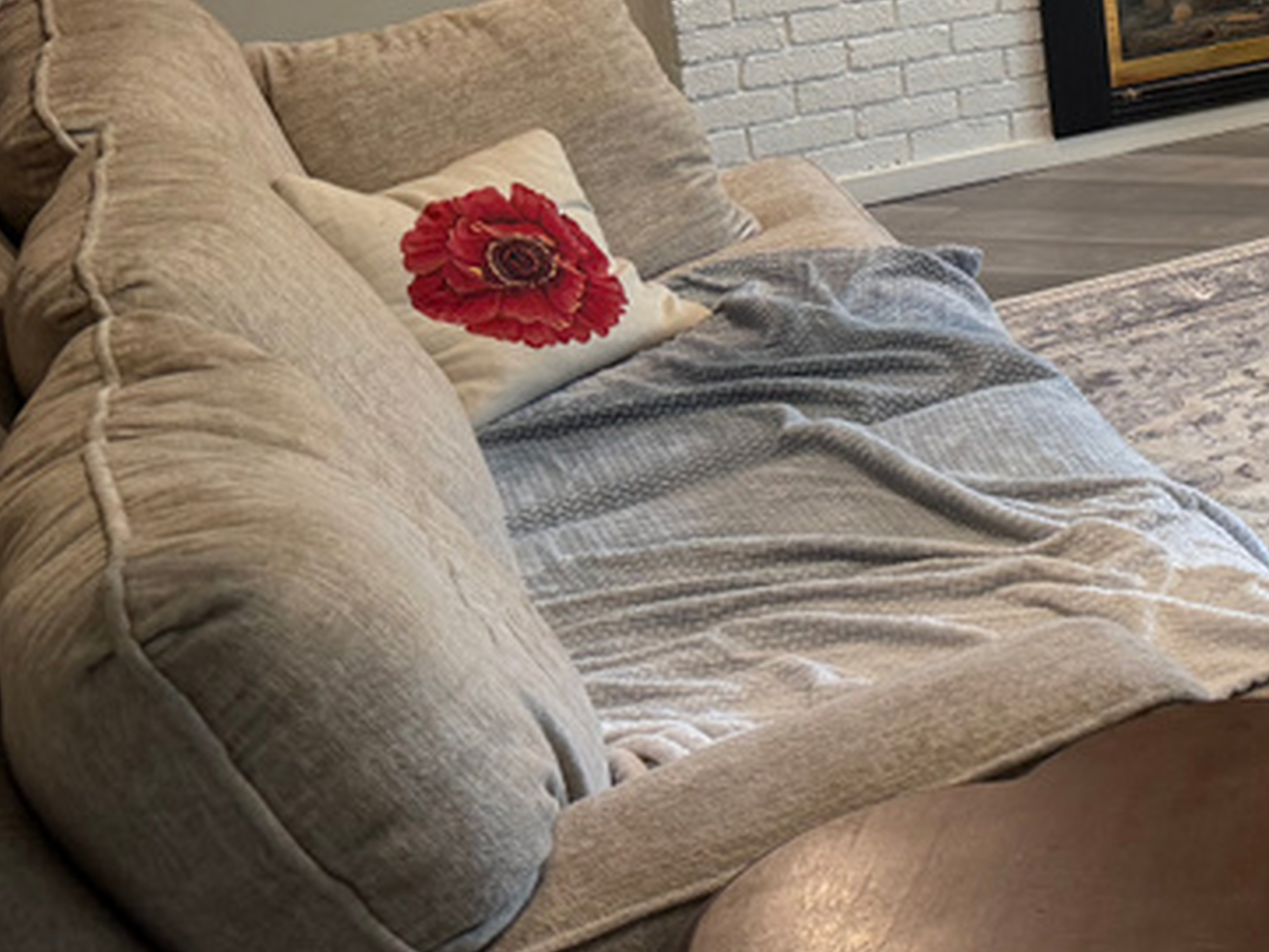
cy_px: -84
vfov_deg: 20.6
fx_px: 2494
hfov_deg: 23.9
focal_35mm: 68
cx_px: 1786
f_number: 1.78
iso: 125
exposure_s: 1/132
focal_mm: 6.76
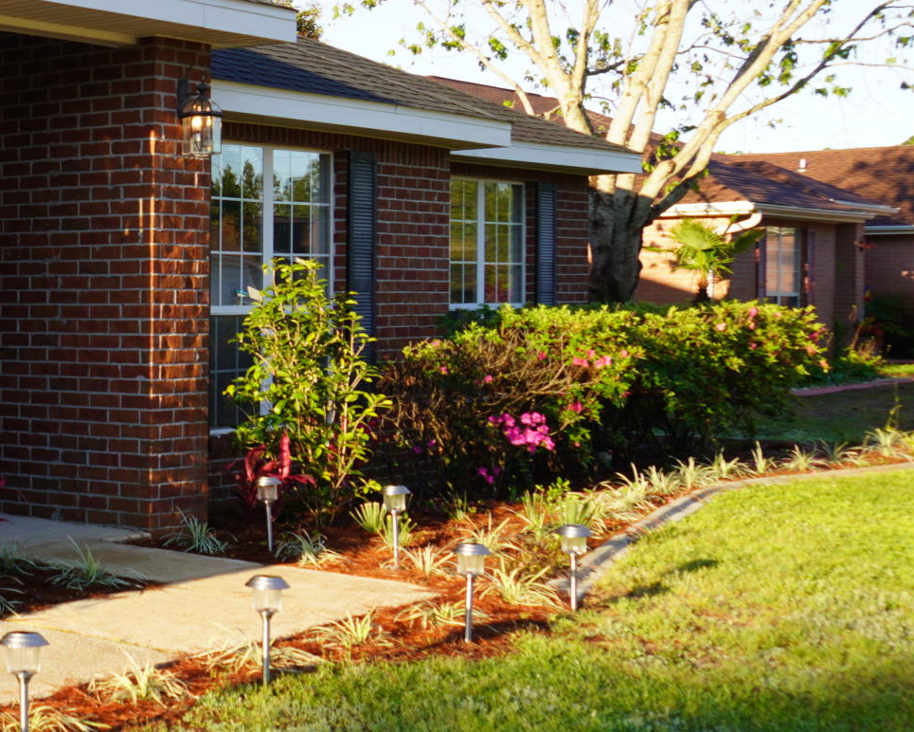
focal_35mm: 70
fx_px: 1894
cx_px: -309
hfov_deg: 23.6
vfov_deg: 21.9
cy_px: 348
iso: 100
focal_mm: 24
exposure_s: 1/100
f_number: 6.3
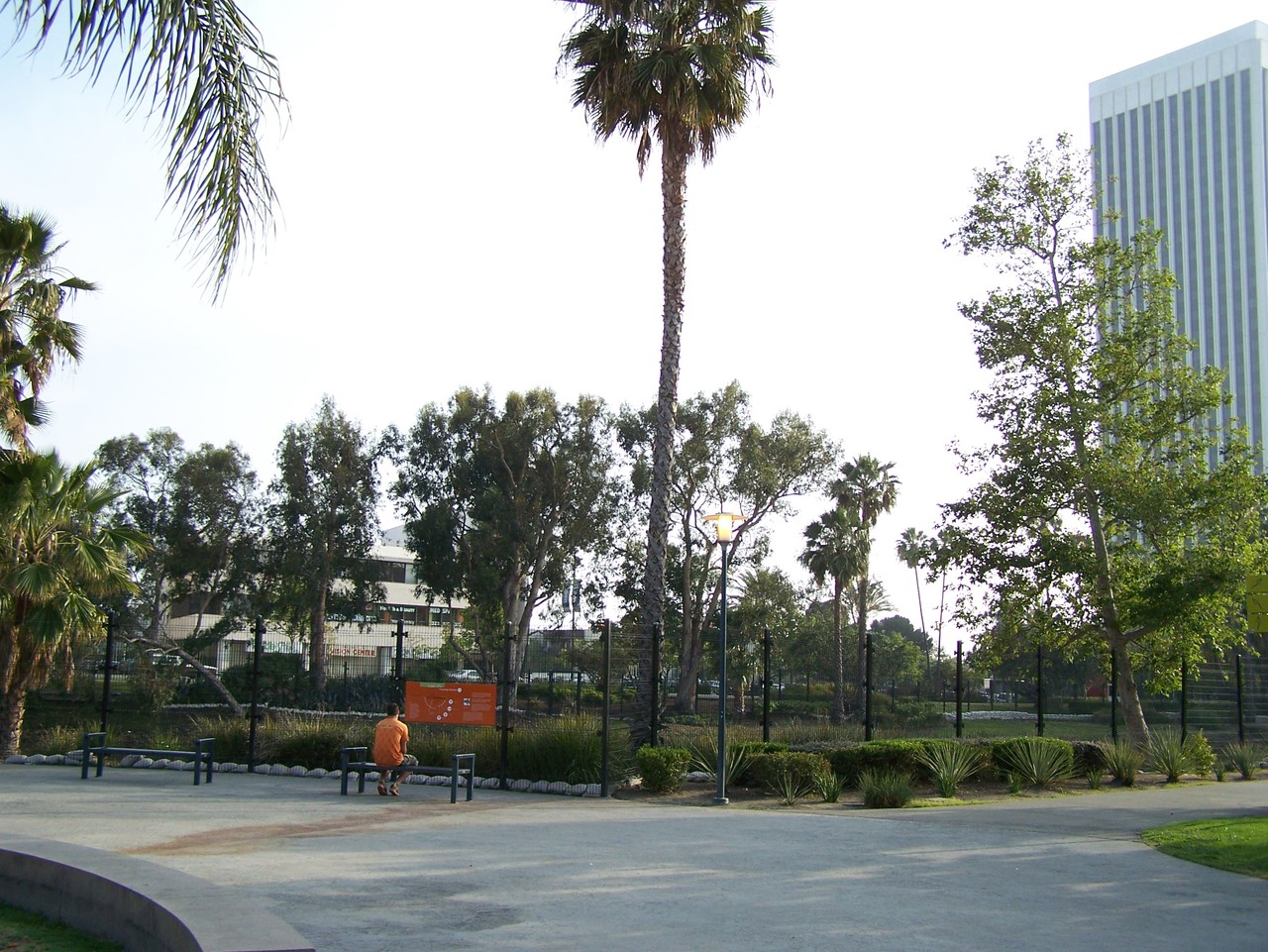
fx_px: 1392
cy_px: 476
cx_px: 634
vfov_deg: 37.7
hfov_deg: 49.0
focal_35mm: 38
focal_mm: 6.3
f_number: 2.8
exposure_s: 1/500
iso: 80
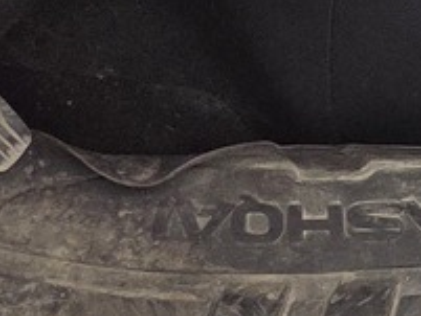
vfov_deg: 8.1
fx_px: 2008
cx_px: 1123
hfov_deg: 9.9
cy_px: -498
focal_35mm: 165
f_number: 1.8
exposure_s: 1/180
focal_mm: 5.4
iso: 64
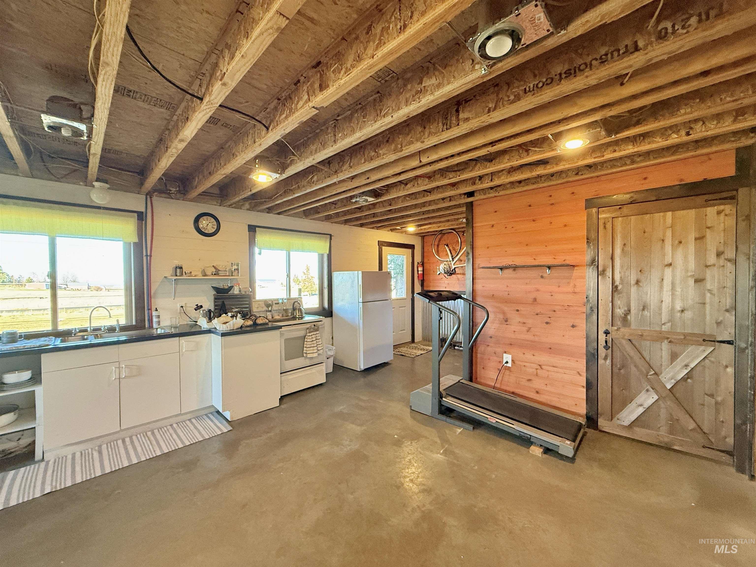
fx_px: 306
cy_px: 284
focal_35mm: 14
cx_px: 378
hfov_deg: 102.1
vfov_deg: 85.7
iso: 400
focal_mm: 2.22
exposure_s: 1/60
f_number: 2.2
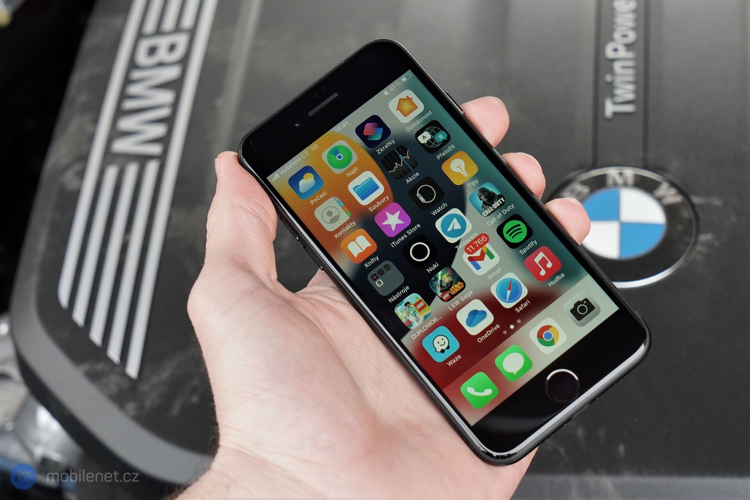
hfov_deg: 28.8
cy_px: 250
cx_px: 375
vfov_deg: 19.5
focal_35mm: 70
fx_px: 1458
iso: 800
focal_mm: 70
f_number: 8
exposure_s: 1/160
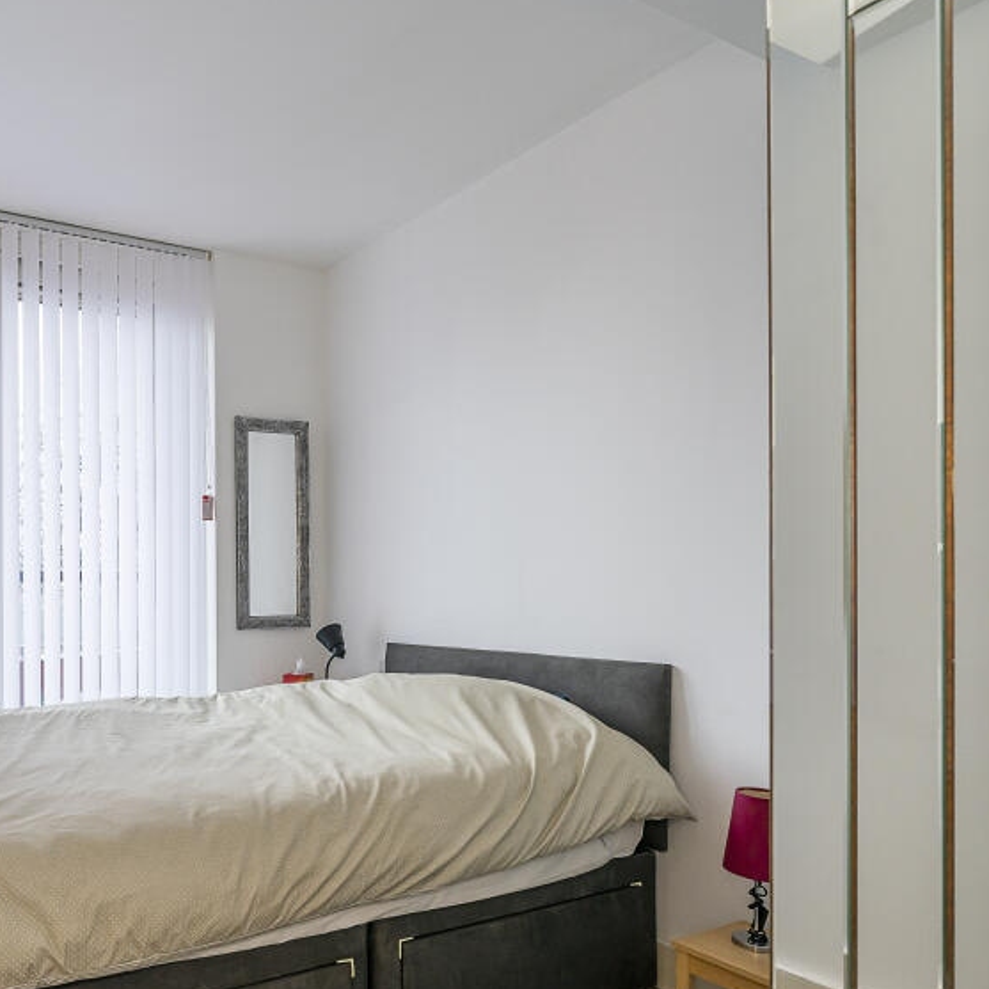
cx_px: 234
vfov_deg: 62.5
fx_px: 808
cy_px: 583
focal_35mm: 25
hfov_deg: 59.2
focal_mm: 16
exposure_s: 1/10
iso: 320
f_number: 7.1
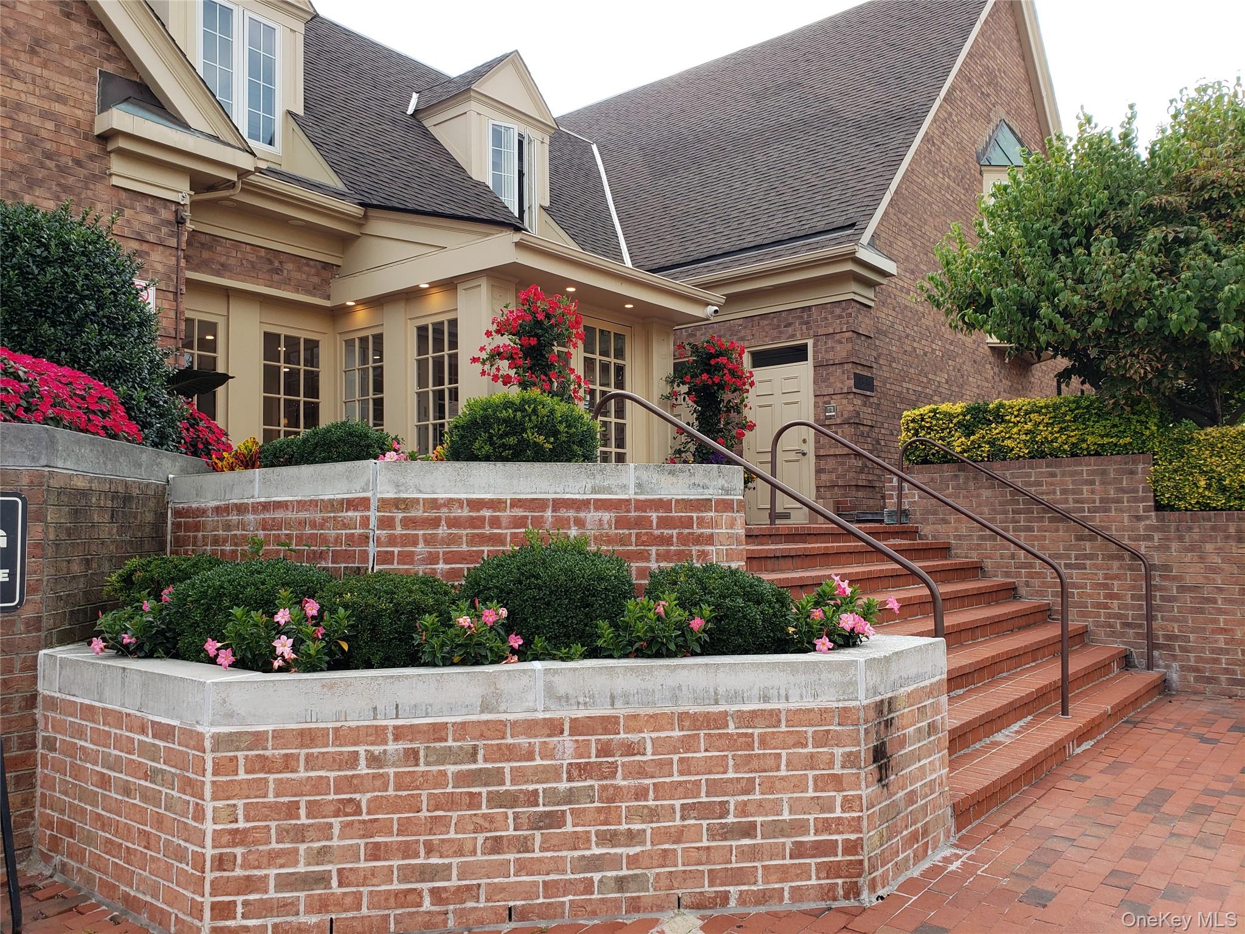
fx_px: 935
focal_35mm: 26
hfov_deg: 67.3
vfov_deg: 53.1
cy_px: 467
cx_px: 622
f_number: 2.4
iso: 50
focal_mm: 4.3
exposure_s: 1/178
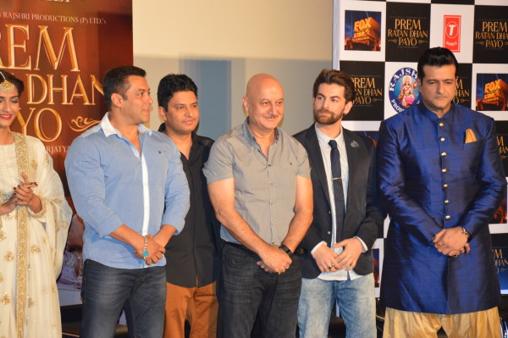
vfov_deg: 11.4
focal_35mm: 120
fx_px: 1692
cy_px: 169
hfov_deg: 17.1
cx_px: 254
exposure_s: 1/60
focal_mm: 80
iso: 1250
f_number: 5.3
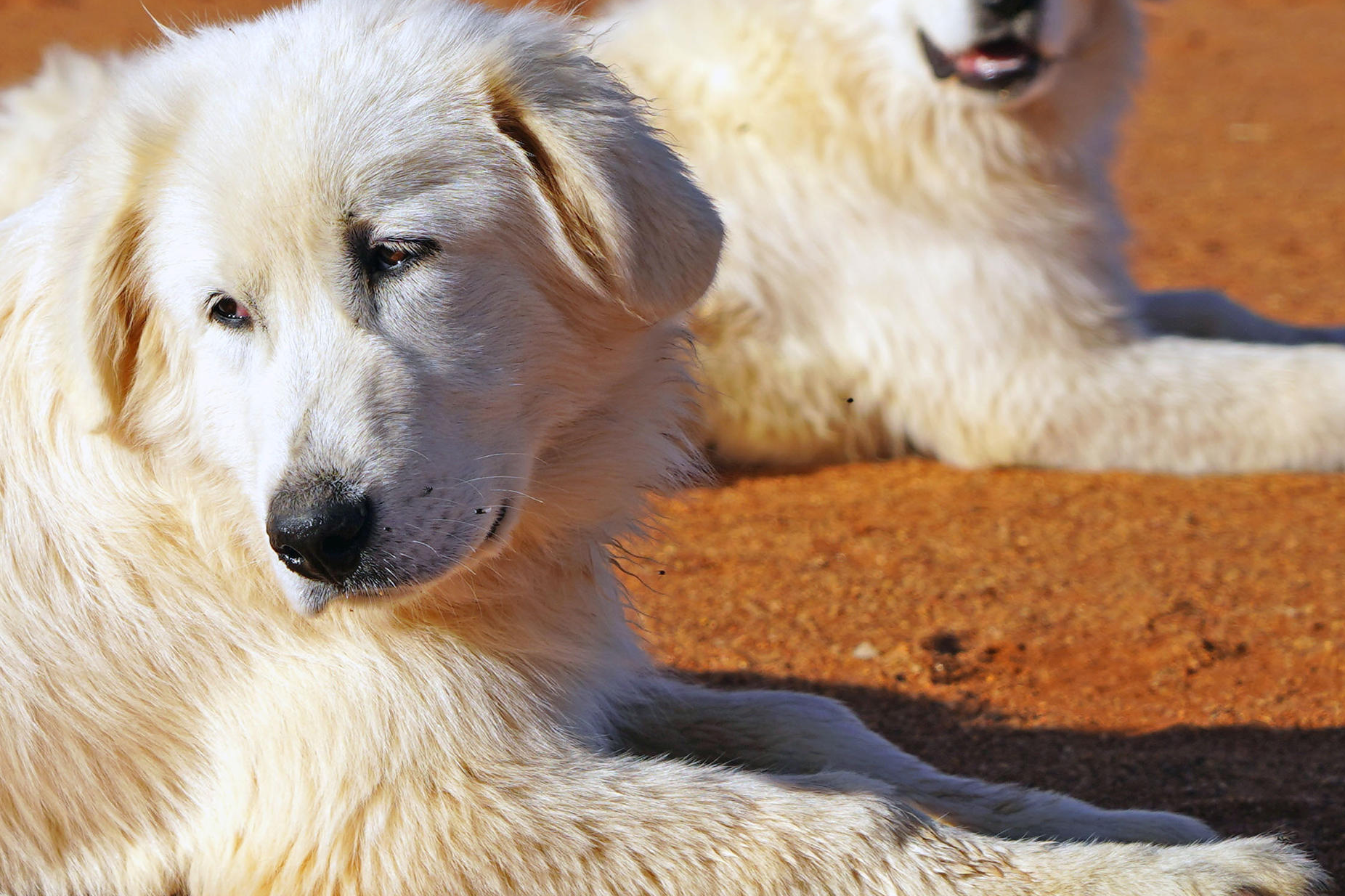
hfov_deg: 10.9
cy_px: 230
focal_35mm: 189
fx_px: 7060
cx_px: 444
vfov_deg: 7.3
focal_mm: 70
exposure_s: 1/1600
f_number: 5
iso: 100
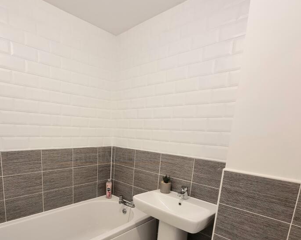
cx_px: 112
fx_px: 169
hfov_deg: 81.7
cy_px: 160
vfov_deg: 68.9
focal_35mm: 19
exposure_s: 1/50
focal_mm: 2.2
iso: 200
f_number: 2.2
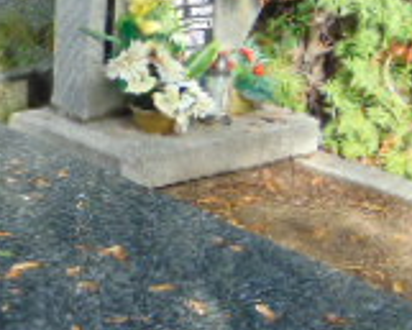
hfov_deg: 18.0
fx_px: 1183
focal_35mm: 97
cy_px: 215
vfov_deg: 15.9
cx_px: -177
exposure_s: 1/400
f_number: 3
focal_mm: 4.5
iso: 80
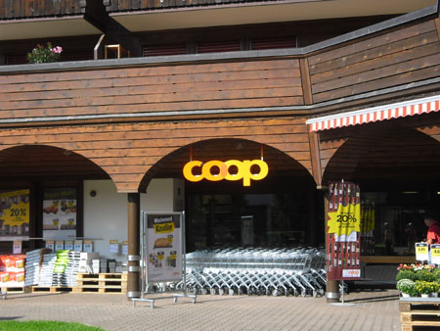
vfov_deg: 23.3
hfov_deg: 30.7
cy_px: 166
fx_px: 801
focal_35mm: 63
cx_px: 220
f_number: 5.7
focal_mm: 11.2
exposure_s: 1/139
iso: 80
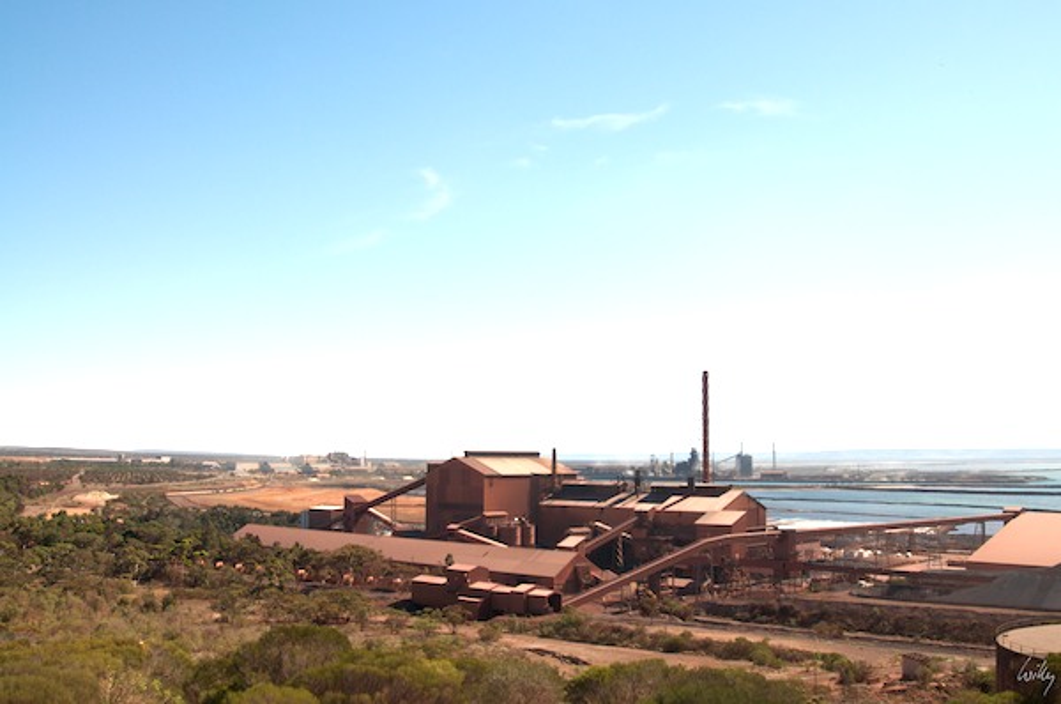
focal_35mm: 36
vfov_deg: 36.8
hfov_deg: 53.2
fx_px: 1059
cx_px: 530
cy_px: 352
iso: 320
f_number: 11
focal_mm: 24
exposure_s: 1/500
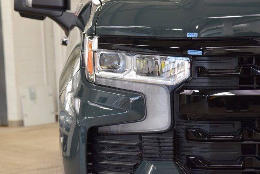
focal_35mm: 105
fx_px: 758
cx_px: 130
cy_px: 87
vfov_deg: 13.0
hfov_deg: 19.5
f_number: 7.1
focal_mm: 70
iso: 1250
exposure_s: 1/30
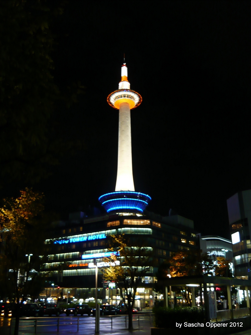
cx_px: 126
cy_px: 168
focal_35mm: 33
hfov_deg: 42.9
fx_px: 319
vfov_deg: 55.4
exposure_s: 1/8
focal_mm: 5.5
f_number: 2.8
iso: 200
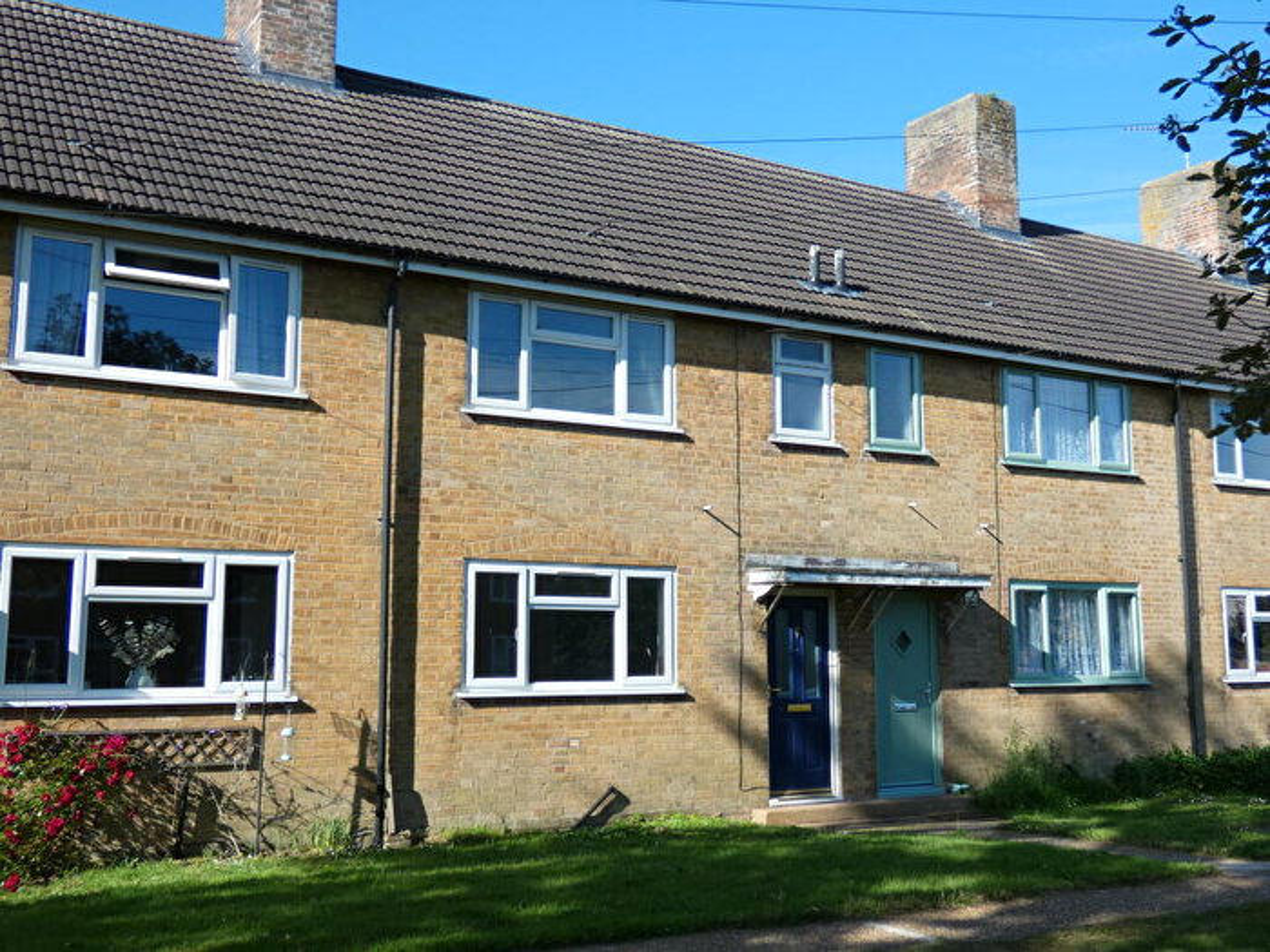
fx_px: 1394
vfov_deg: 37.7
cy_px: 476
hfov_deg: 49.0
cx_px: 635
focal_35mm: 38
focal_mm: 6.8
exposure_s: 1/500
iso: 80
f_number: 3.5
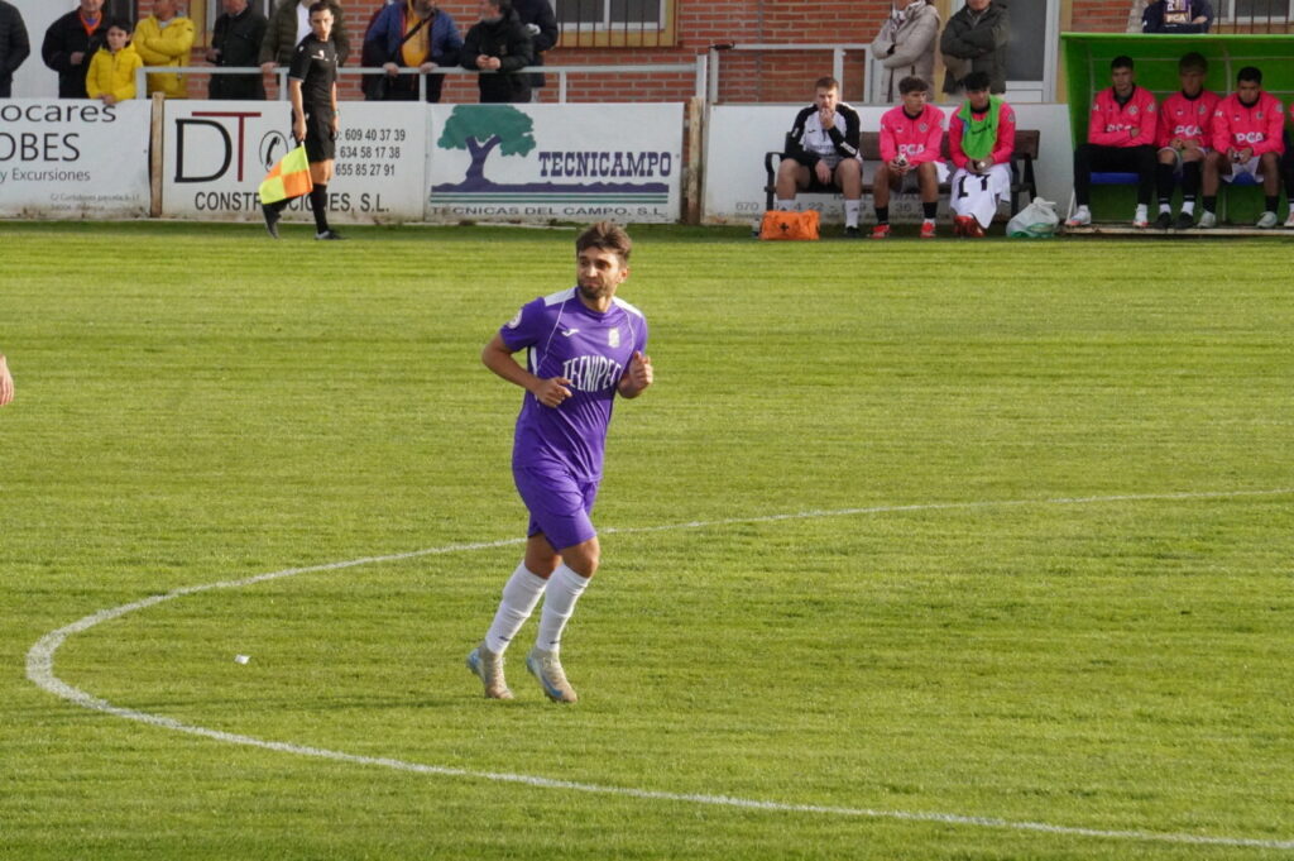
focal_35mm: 315
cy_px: 430
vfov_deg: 4.4
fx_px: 11313
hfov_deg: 6.5
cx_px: 647
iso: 6400
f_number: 13
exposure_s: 1/2000
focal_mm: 210
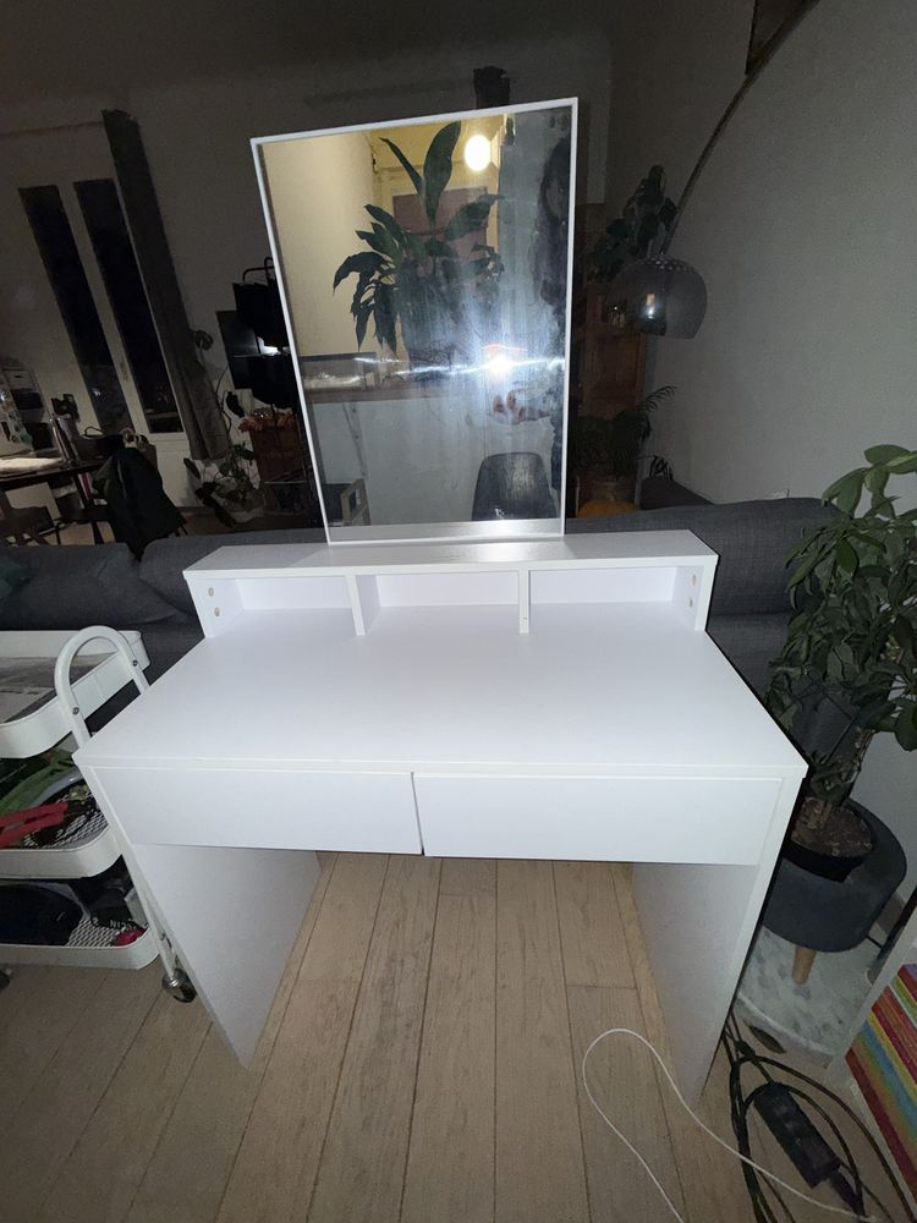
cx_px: 458
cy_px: 612
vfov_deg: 102.1
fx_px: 494
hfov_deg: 85.7
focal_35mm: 14
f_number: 2.2
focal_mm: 2.22
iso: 80
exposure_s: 1/70
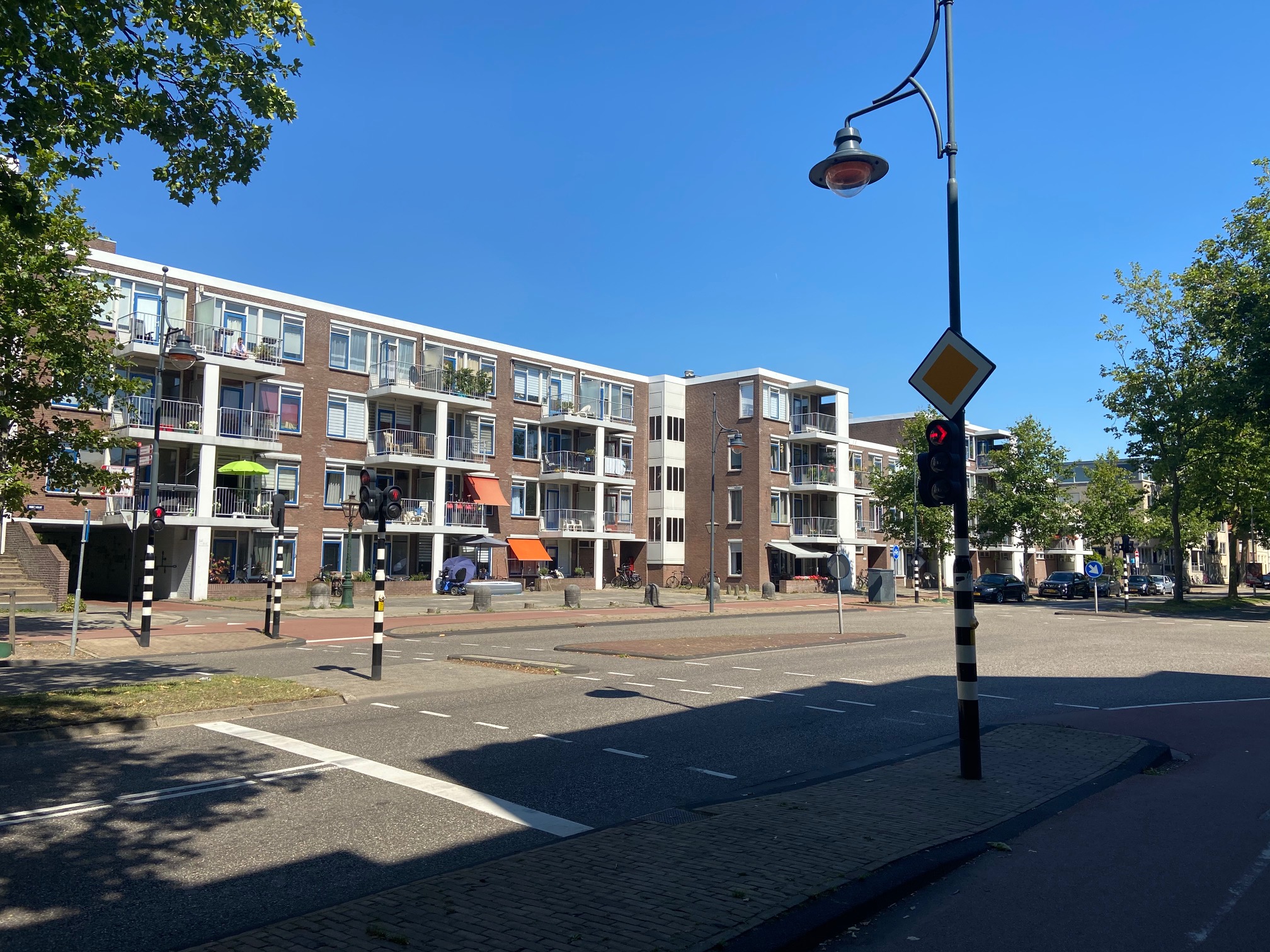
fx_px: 954
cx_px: 635
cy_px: 476
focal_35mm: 26
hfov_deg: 67.3
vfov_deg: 53.1
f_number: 1.8
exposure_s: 1/2625
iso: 32
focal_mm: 4.25
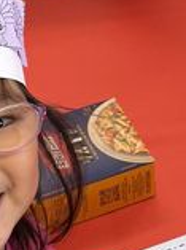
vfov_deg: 12.5
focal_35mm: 157
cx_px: 251
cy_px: 16
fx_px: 1129
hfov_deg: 9.2
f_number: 1.78
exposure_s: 1/60
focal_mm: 6.76
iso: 100
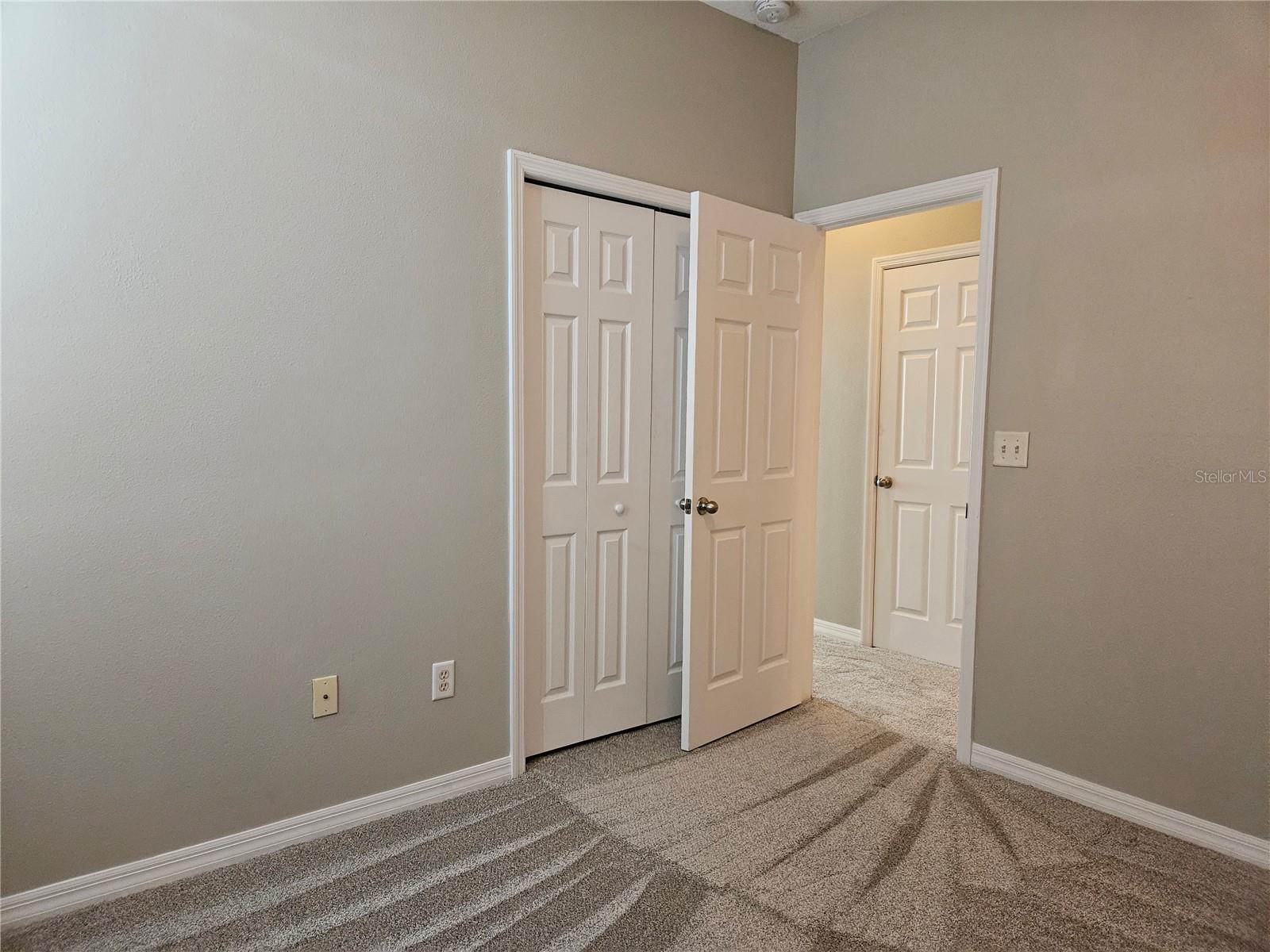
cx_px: 635
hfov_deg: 73.9
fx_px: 844
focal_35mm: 23
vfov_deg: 58.9
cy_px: 476
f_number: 1.8
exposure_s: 1/120
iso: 1250
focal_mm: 5.4
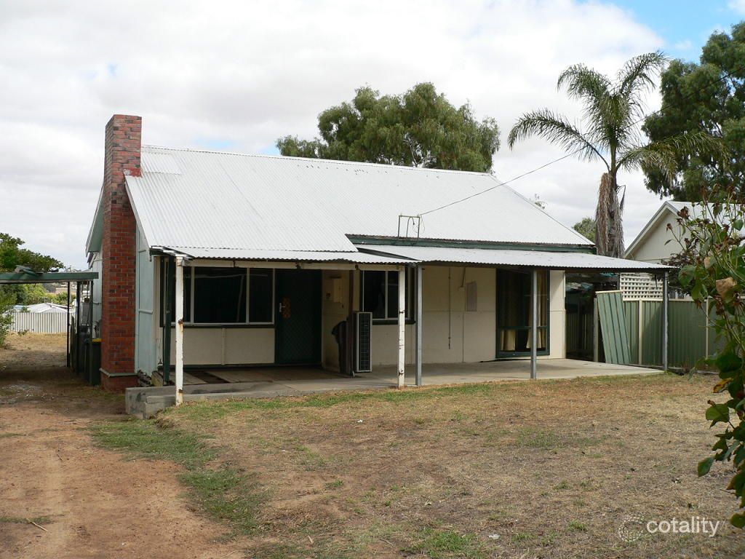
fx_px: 775
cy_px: 280
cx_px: 372
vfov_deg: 39.7
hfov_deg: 51.4
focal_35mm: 36
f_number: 4
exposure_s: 1/500
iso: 80
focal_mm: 6
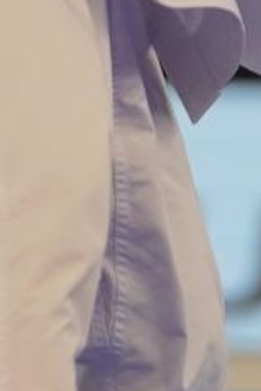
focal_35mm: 1325
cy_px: -47
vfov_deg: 1.6
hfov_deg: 1.0
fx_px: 14408
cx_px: -49
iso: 1000
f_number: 2.8
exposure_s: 1/1000
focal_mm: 170
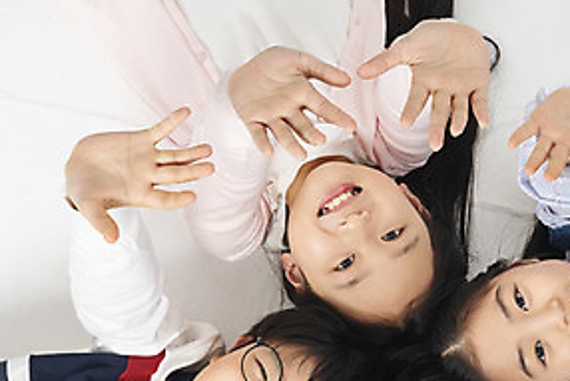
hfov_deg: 18.6
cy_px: 387
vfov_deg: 12.4
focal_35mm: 109
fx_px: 1727
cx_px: 429
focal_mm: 52
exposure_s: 1/125
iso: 100
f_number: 16
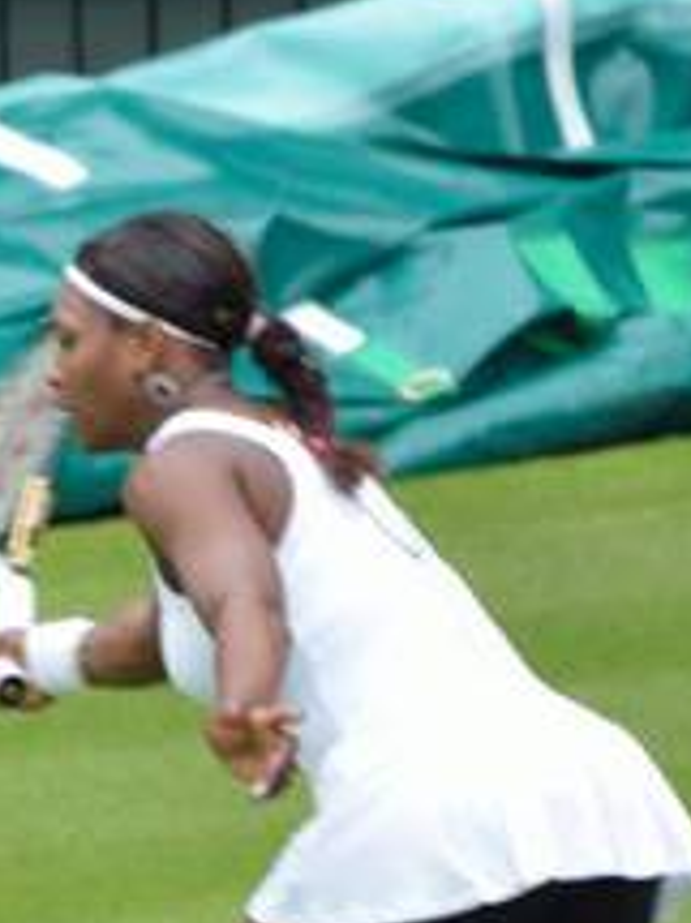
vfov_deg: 1.1
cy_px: 659
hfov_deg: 0.8
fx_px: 50034
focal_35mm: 1878
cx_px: -258
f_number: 5.6
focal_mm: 400
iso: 280
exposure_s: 1/500
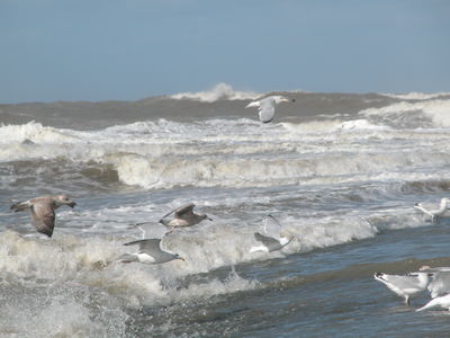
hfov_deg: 7.2
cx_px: 225
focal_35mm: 276
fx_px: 3588
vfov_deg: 5.4
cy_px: 169
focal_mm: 71.2
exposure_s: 1/533
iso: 100
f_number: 6.6
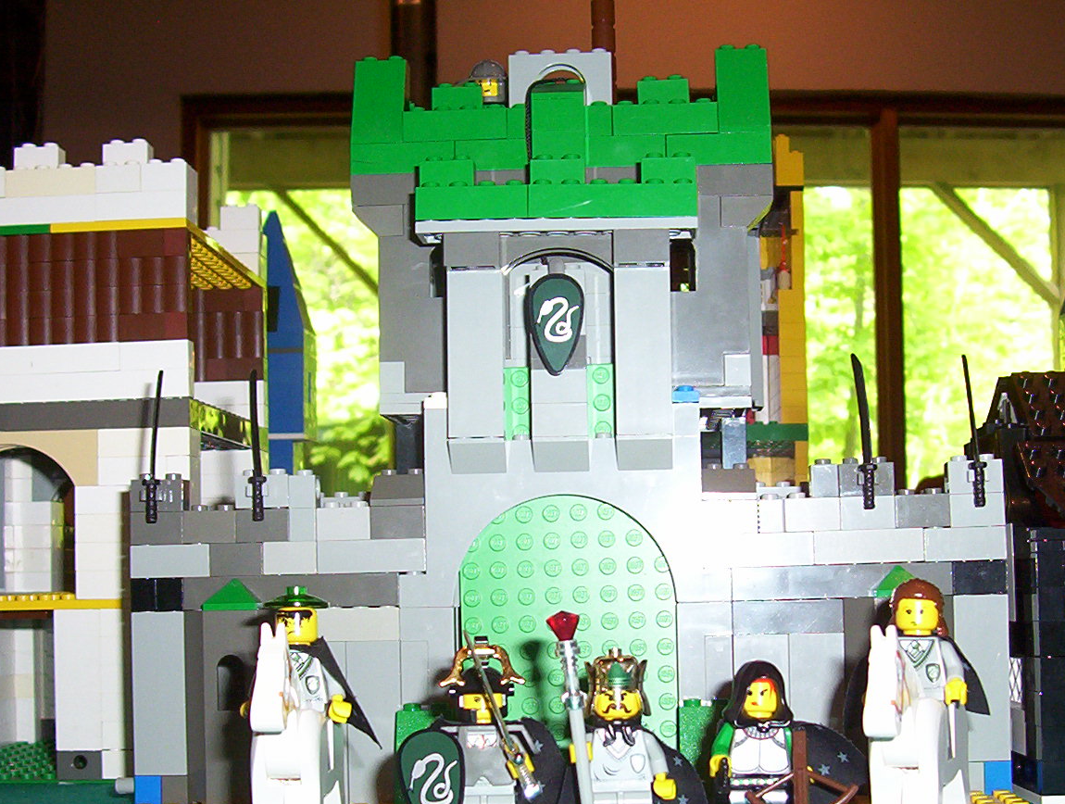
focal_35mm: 61
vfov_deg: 24.0
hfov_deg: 31.5
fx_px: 1881
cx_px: 643
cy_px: 534
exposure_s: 1/60
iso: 140
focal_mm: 5.77
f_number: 2.73
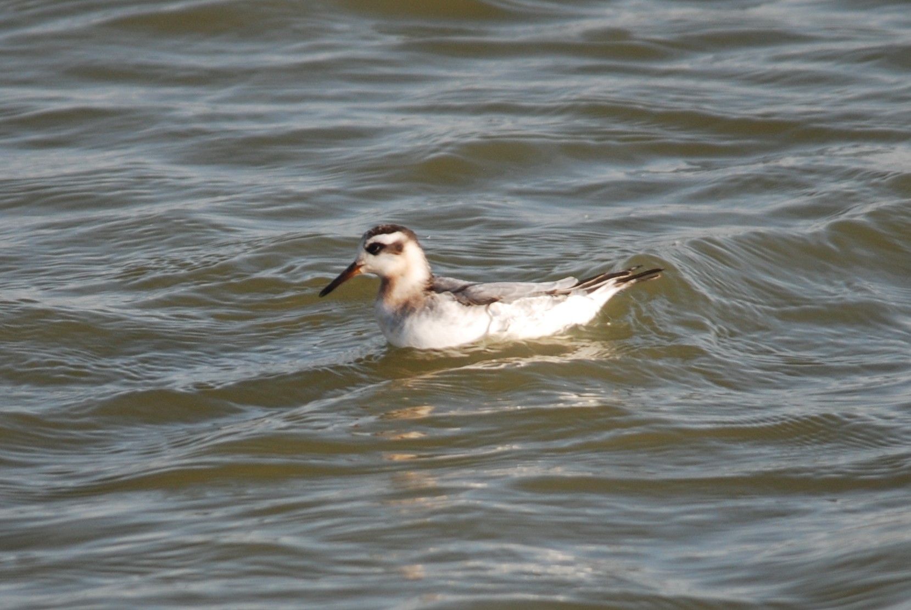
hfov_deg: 2.7
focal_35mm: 750
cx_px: 456
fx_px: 19004
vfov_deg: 1.8
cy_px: 305
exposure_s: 1/500
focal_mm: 500
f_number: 6.3
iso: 200
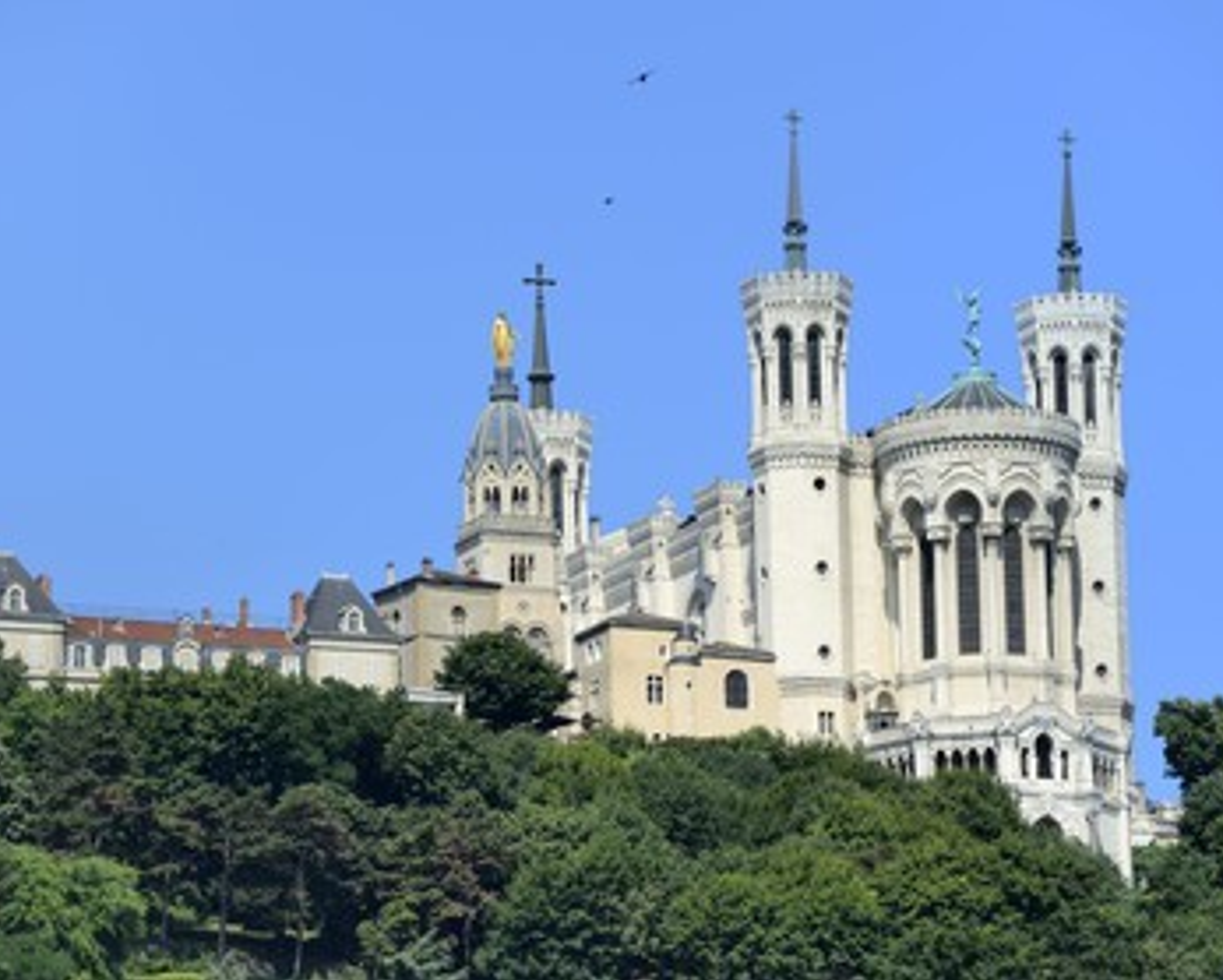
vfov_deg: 6.8
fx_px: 8221
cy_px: 490
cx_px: 599
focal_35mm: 227
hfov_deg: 8.5
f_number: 9
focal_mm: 200
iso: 100
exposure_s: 1/320
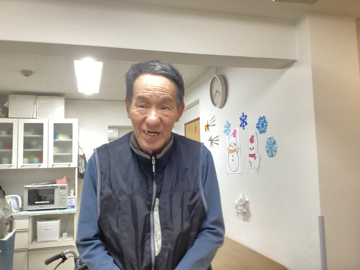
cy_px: 135
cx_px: 180
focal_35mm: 31
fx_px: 322
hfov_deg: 58.4
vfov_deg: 45.4
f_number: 2.4
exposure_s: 1/60
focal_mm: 3.3
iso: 250
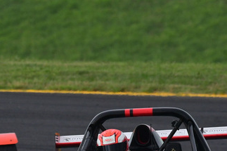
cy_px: 131
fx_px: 11722
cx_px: 71
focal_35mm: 1860
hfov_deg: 1.1
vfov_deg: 0.7
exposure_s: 1/640
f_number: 10
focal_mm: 500
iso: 800
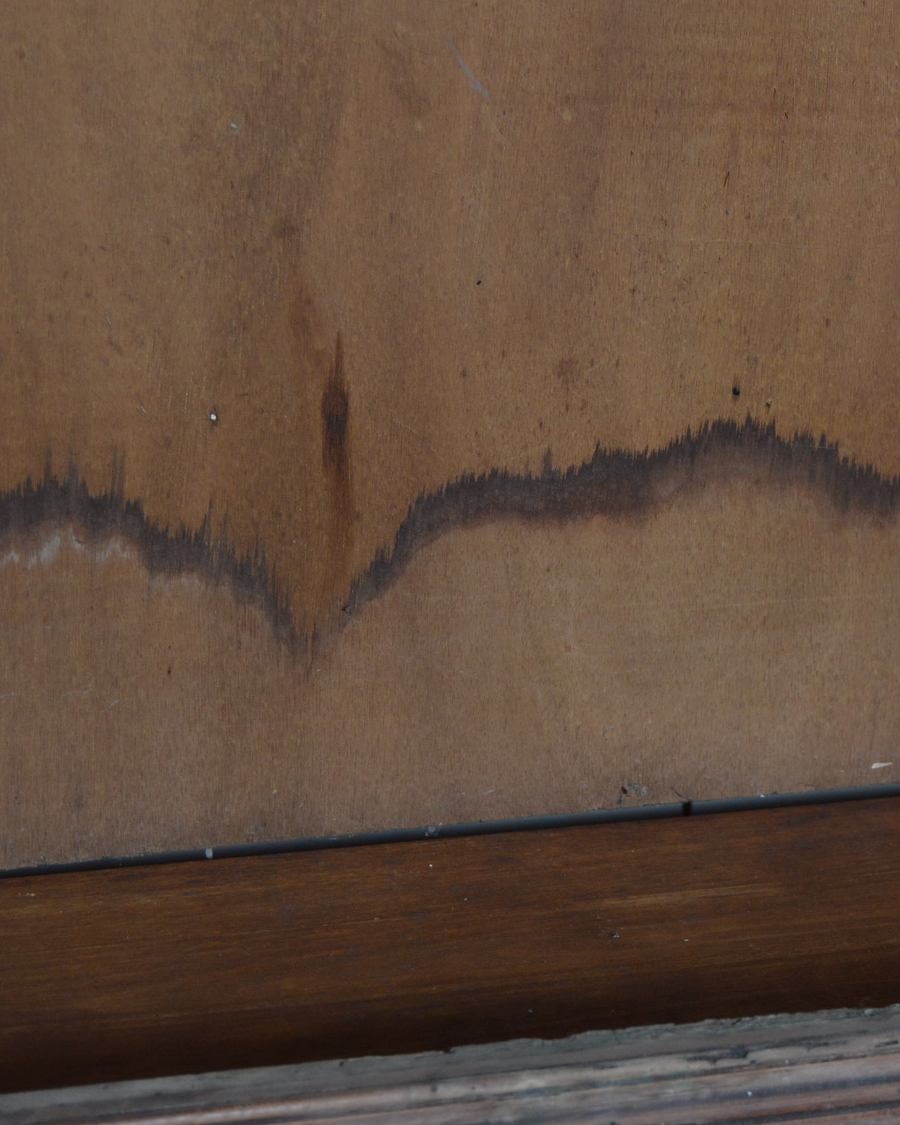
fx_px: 3691
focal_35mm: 111
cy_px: 487
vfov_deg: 17.3
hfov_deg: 13.7
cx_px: 856
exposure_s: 1/80
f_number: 6.3
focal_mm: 45
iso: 400
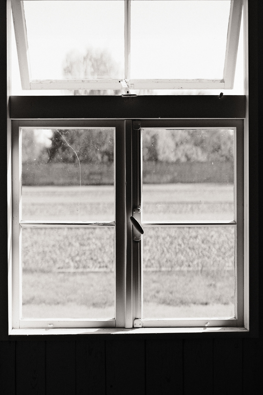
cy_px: 198
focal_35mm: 53
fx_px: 581
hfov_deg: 25.5
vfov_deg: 37.5
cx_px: 132
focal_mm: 35
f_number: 2
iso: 800
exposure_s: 1/8000
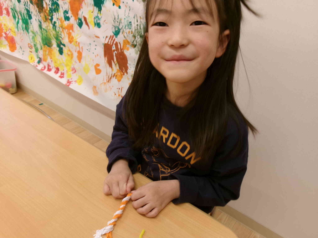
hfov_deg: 63.4
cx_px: 159
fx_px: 257
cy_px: 119
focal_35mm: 28
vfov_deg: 49.7
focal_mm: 5.1
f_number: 3.9
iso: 138
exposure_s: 1/34
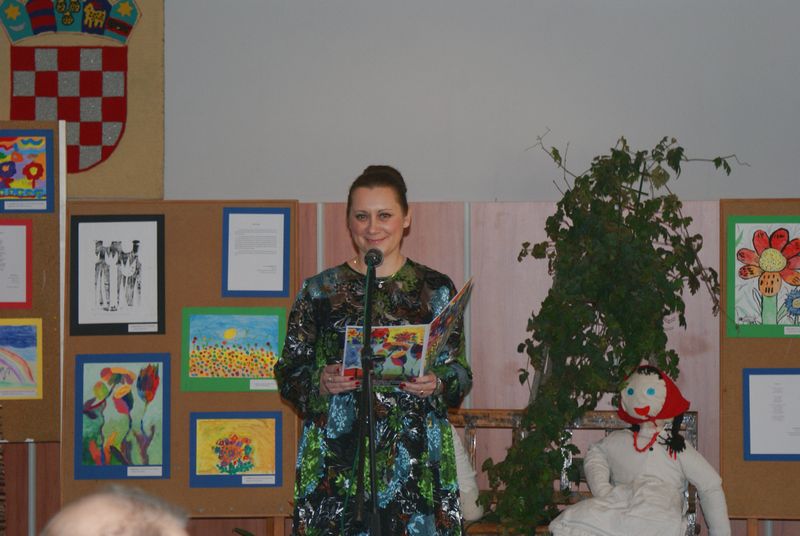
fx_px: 2337
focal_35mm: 105
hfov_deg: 19.4
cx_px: 400
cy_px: 268
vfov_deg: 13.1
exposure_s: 1/125
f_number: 5.6
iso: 400
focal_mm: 70
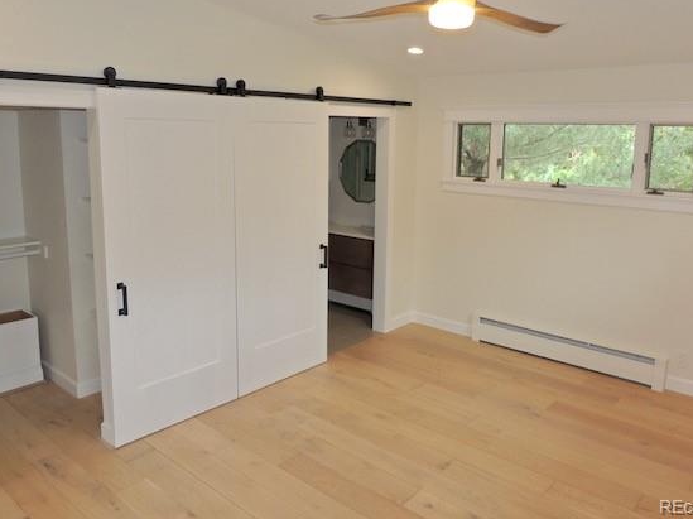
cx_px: 356
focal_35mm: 28
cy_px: 217
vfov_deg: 49.5
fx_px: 560
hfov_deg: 63.5
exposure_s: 1/40
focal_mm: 4.3
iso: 110
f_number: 3
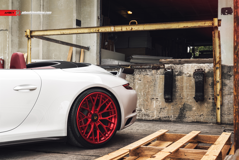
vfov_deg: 27.5
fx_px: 325
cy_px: 80
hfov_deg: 40.3
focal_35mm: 49
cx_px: 120
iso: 100
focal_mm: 49
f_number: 4.5
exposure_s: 1/100
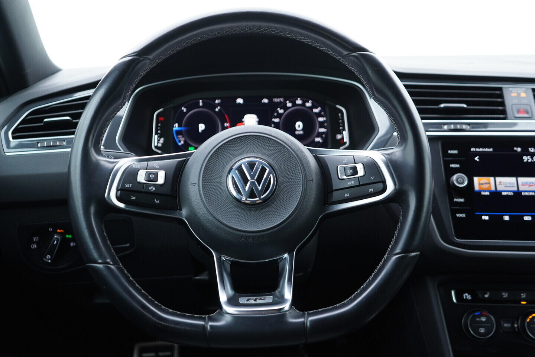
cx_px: 268
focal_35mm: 36
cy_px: 178
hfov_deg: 53.1
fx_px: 535
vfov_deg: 36.9
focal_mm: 24
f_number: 2.8
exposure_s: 1/40
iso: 320
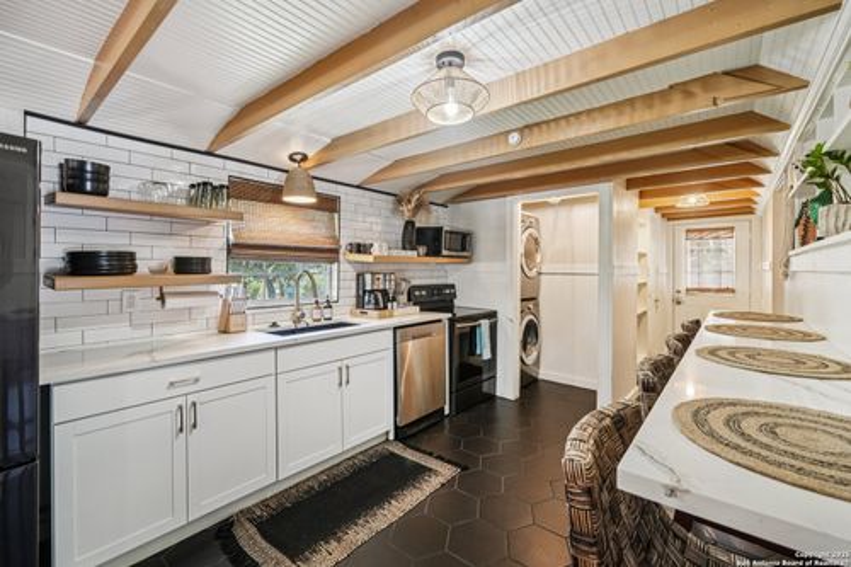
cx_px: 426
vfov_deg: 77.3
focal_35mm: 15
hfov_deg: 100.4
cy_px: 284
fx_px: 354
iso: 800
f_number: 8
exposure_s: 1/8
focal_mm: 15
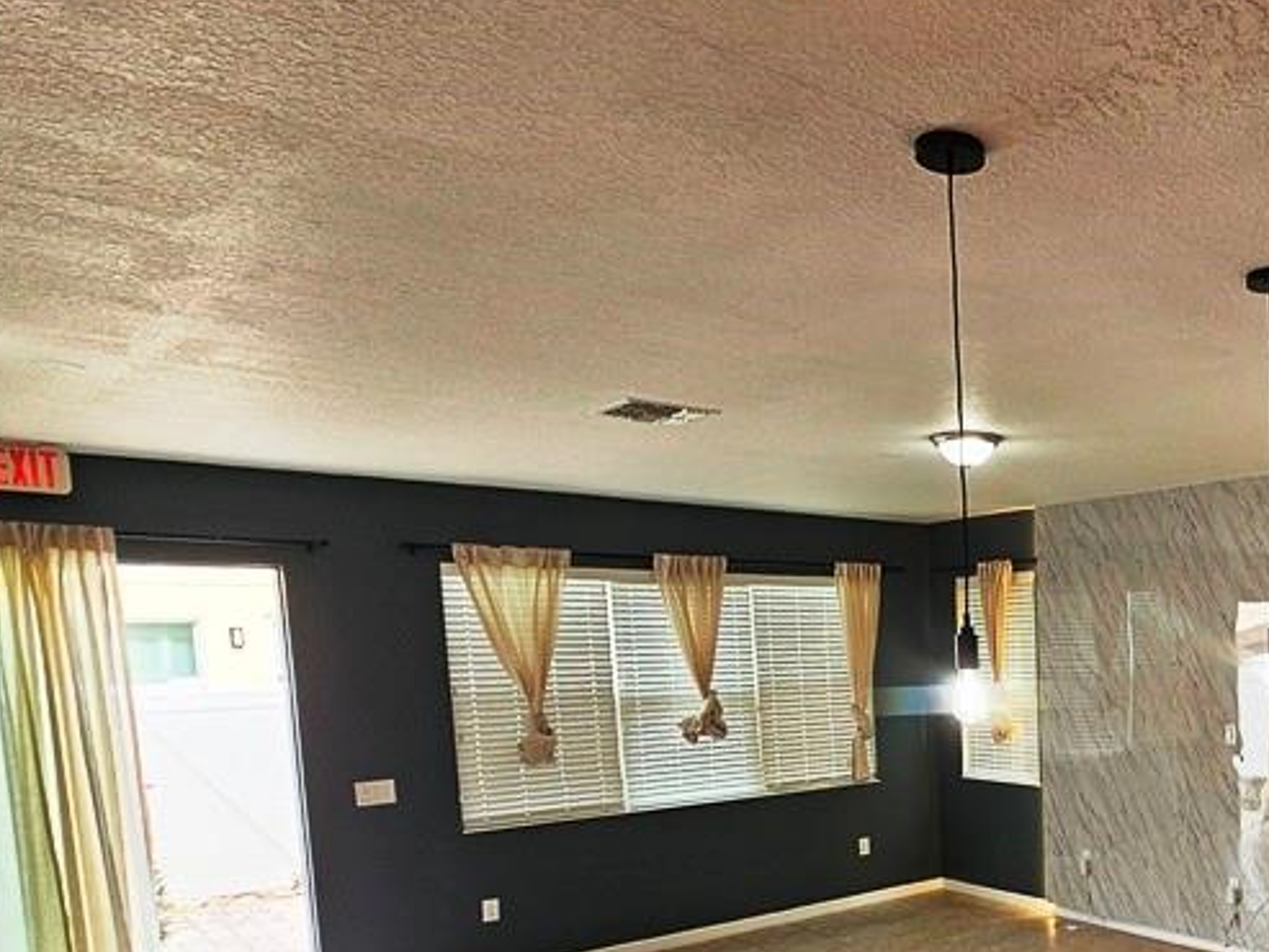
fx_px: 990
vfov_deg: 48.7
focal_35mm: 27
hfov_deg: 55.9
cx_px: 1156
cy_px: 751
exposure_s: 1/120
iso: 80
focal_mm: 2.2
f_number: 2.2
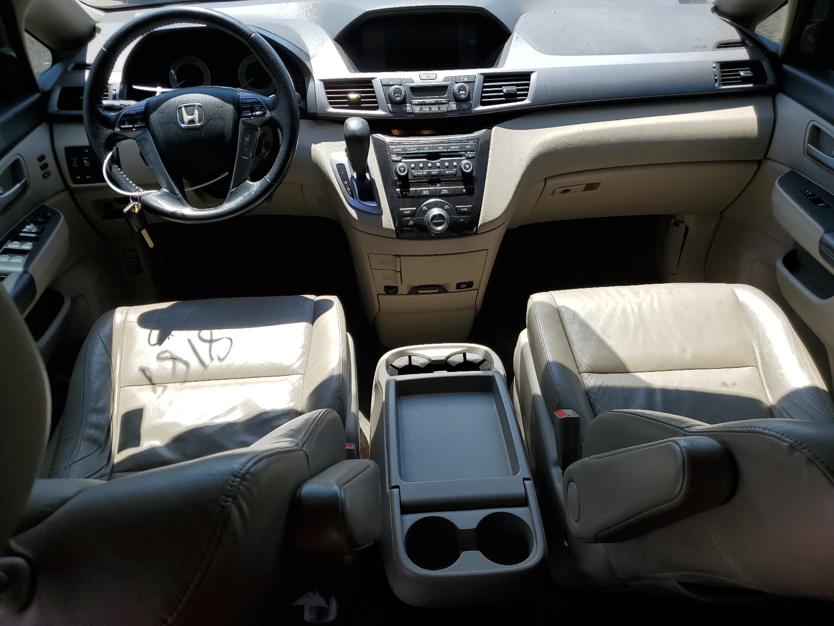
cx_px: 417
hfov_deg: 67.3
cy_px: 313
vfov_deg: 53.1
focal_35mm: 26
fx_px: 626
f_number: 1.5
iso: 50
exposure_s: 1/1111
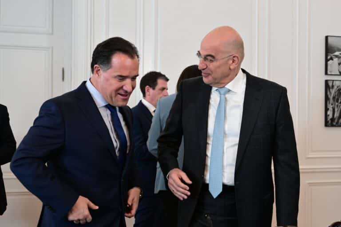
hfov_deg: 36.2
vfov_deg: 24.6
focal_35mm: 55
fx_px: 521
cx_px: 170
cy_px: 114
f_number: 5
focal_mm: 55
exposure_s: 1/500
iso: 6400
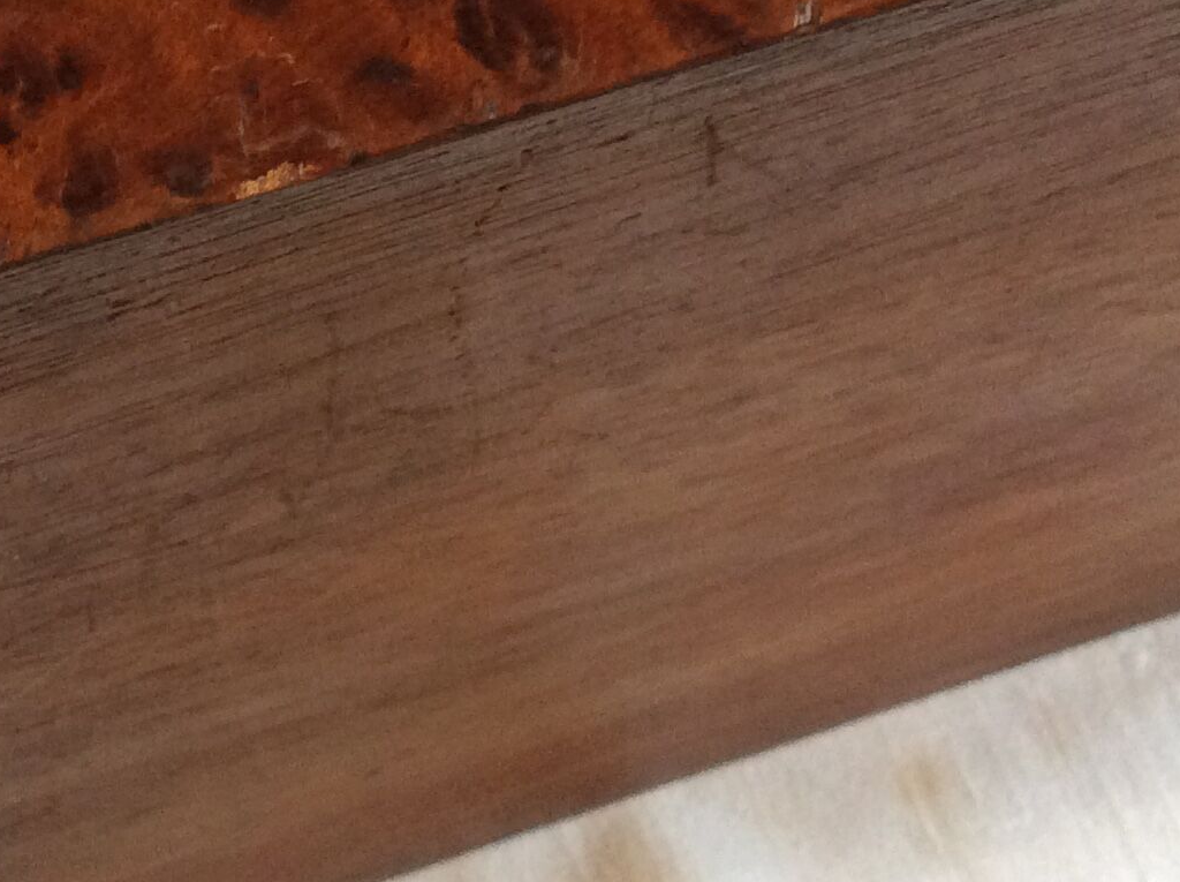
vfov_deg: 18.0
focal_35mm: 81
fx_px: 2757
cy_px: 172
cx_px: 318
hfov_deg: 23.9
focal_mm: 3.3
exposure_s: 1/25
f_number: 2.4
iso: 160
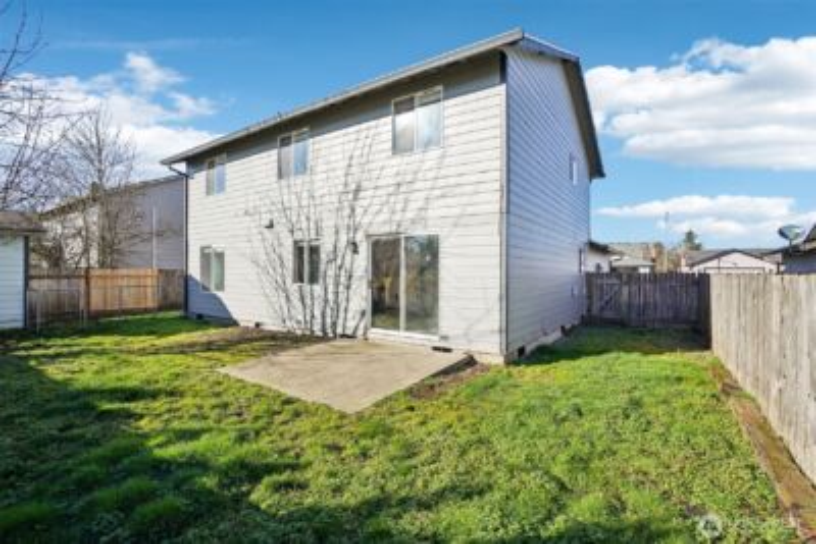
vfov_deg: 73.8
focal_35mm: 16
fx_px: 363
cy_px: 272
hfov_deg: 96.7
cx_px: 408
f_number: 8
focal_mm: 16
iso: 400
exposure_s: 1/1000
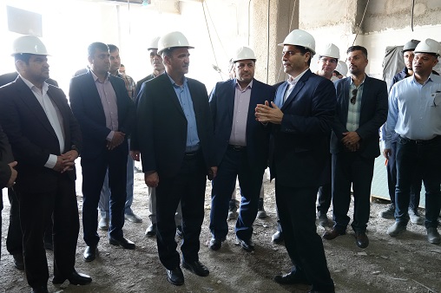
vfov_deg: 42.3
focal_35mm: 31
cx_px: 220
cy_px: 146
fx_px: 379
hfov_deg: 60.3
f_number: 4
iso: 6400
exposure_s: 1/160
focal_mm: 31
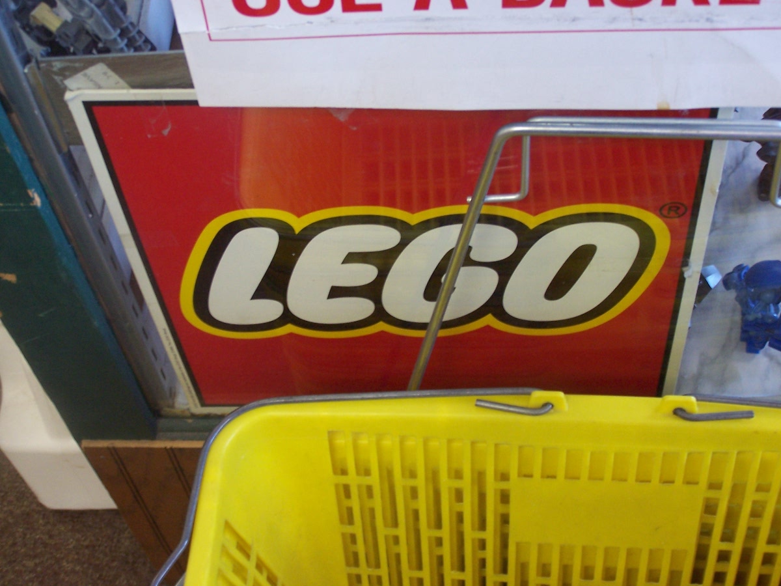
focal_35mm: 64
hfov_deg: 30.3
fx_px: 1444
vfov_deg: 22.9
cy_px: 293
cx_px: 390
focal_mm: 10.7
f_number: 3.2
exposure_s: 1/15
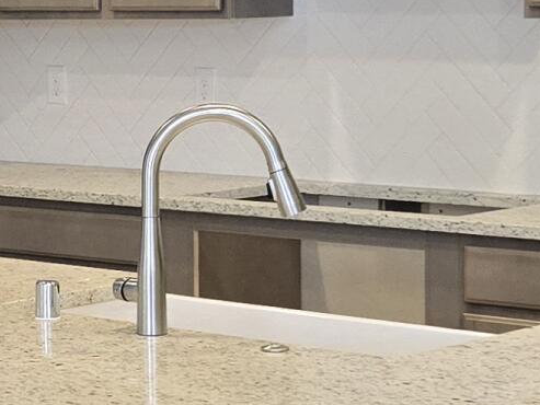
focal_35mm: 140
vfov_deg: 10.6
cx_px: -22
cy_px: 192
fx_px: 2184
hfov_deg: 13.9
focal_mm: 5.4
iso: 500
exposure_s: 1/120
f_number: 1.8
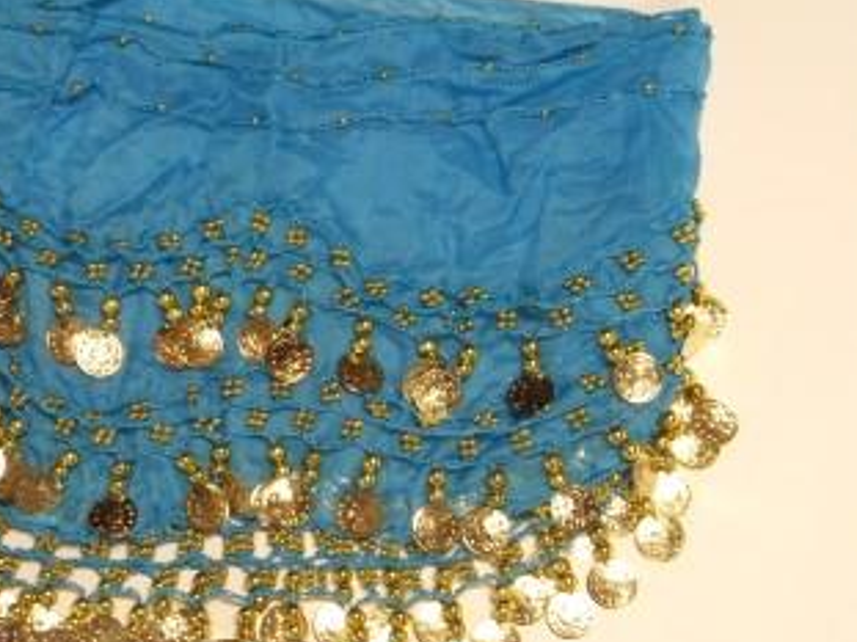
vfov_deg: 11.9
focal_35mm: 124
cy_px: 309
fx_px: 3069
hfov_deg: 15.9
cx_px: 276
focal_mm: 15.4
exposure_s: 1/40
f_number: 4.5
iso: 160
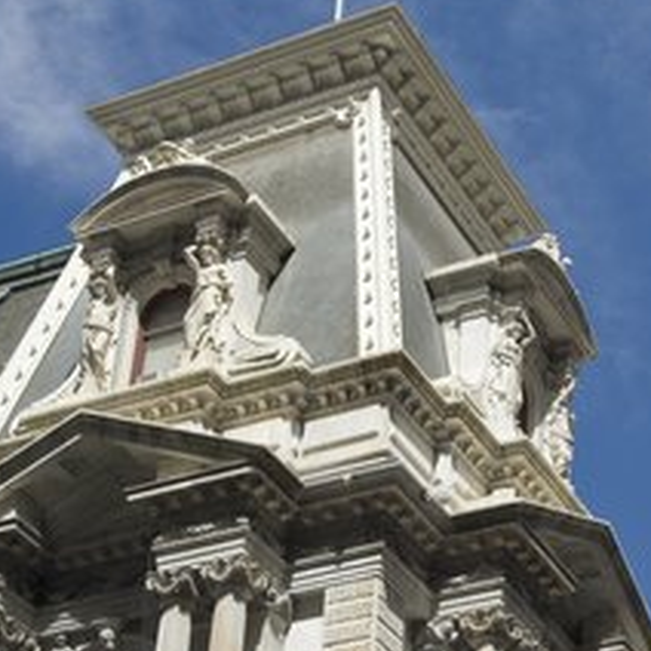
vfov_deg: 19.2
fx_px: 1915
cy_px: 467
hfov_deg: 19.2
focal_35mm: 90
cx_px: 433
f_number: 16
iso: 200
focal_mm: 45
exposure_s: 1/60
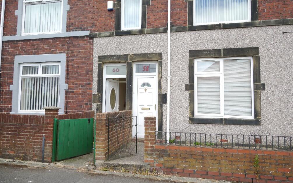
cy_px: 90
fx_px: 208
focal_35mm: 26
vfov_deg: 47.6
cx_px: 149
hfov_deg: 70.4
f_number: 5
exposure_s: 1/160
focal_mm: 12
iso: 160
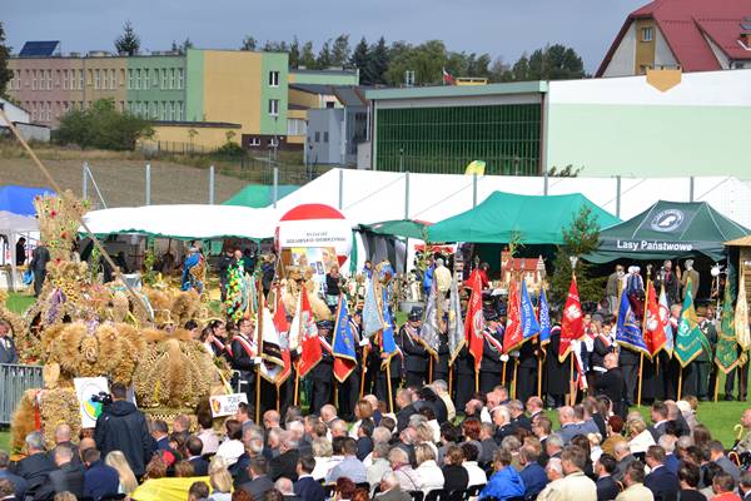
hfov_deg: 11.8
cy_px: 250
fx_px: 3630
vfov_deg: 7.9
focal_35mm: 174
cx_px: 376
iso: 100
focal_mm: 116
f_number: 9
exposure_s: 1/320
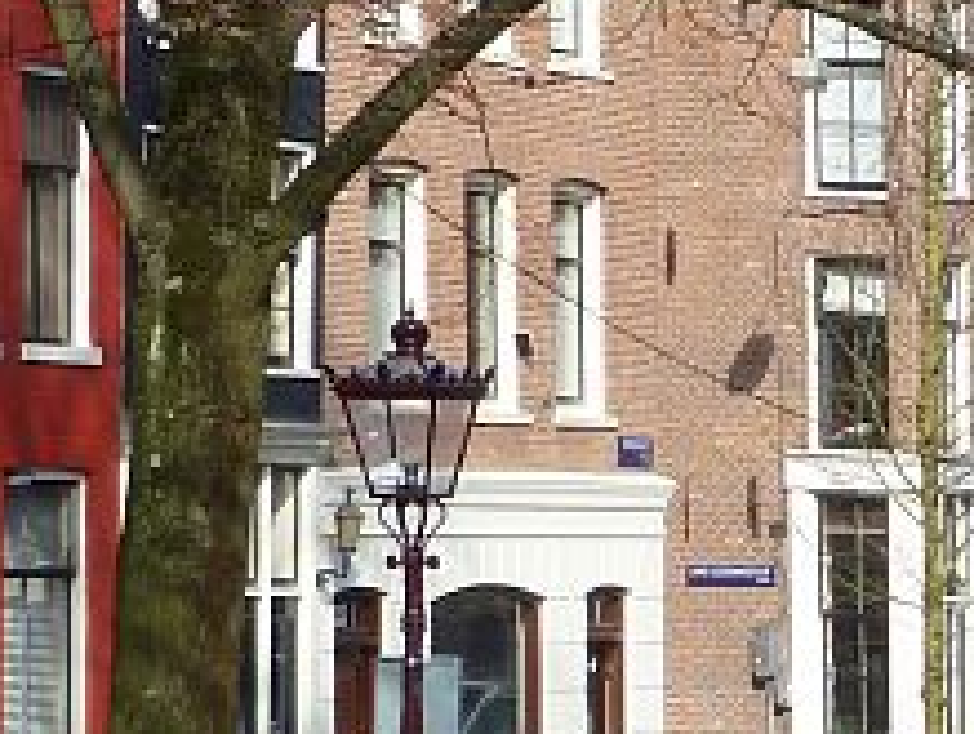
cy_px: 792
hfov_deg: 8.2
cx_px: 2202
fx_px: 6313
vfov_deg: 6.6
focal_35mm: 224
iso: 80
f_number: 4
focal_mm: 7.9
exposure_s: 1/320
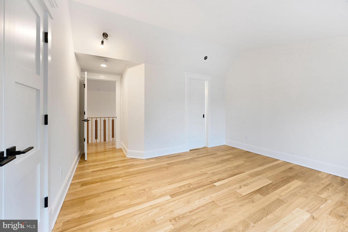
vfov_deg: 81.2
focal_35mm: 14
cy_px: 116
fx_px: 135
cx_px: 174
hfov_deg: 104.3
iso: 200
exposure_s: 1/4
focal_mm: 14
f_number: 9
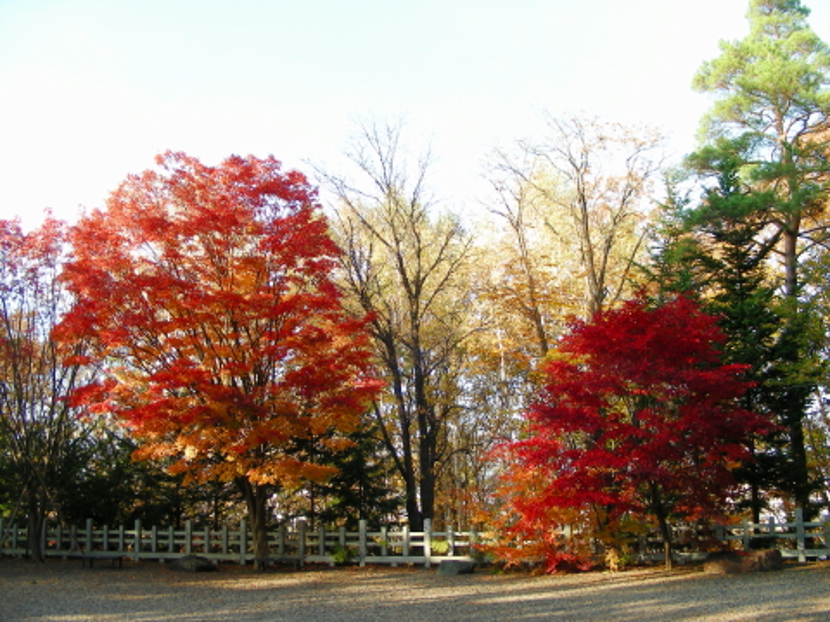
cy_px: 311
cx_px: 415
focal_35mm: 38
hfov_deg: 49.0
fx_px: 911
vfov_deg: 37.7
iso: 50
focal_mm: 6.3
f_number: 3.5
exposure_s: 1/77.2
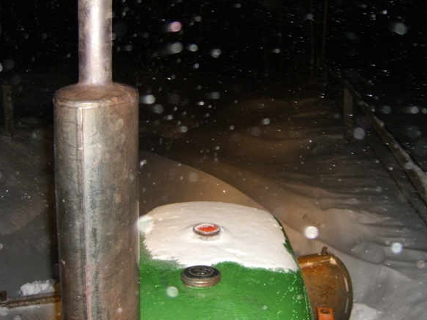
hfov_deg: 44.7
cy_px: 149
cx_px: 235
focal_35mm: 42
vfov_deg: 34.3
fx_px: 518
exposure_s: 1/60
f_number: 2.8
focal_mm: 7.9
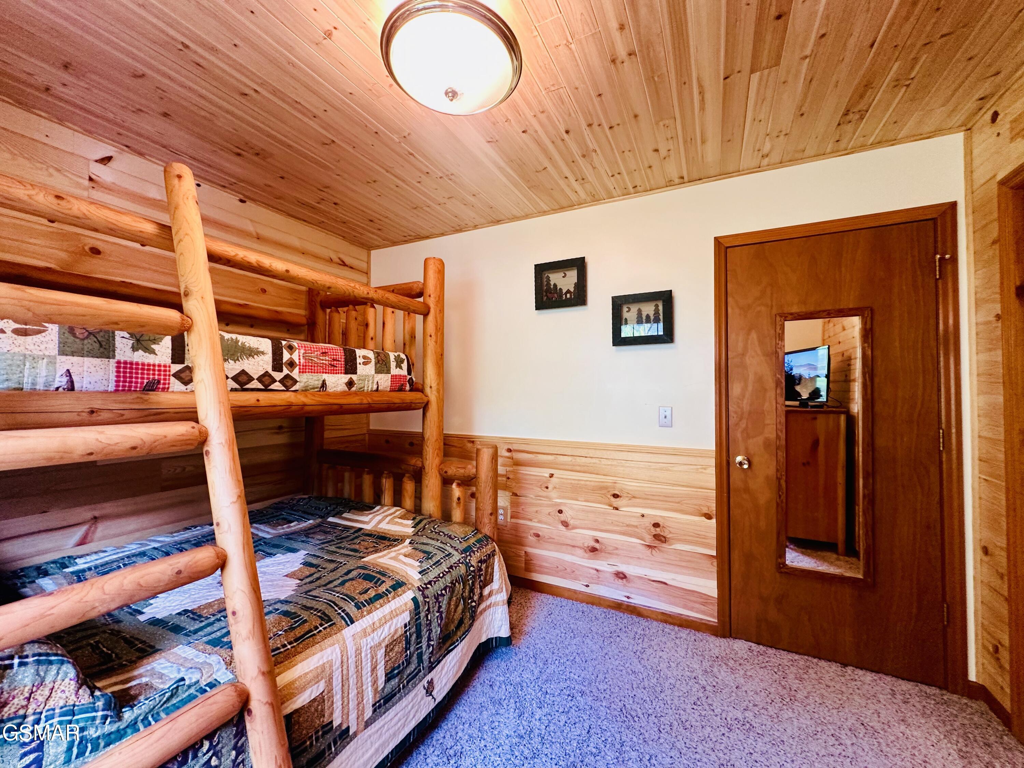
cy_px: 384
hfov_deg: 102.1
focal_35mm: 14
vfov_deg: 85.7
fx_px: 414
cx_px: 512
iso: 250
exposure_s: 1/60
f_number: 2.2
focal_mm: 2.22
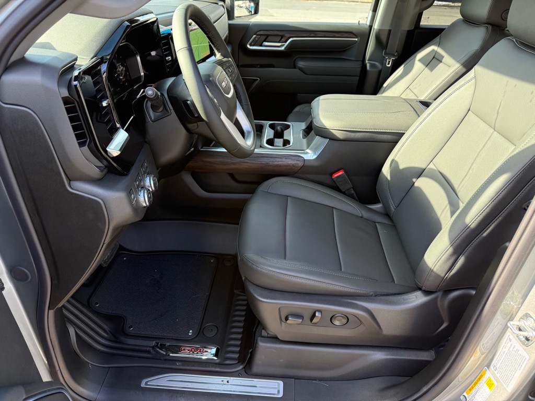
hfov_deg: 71.6
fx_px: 371
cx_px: 268
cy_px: 200
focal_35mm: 24
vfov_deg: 56.8
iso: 160
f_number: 1.78
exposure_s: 1/243
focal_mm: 6.76
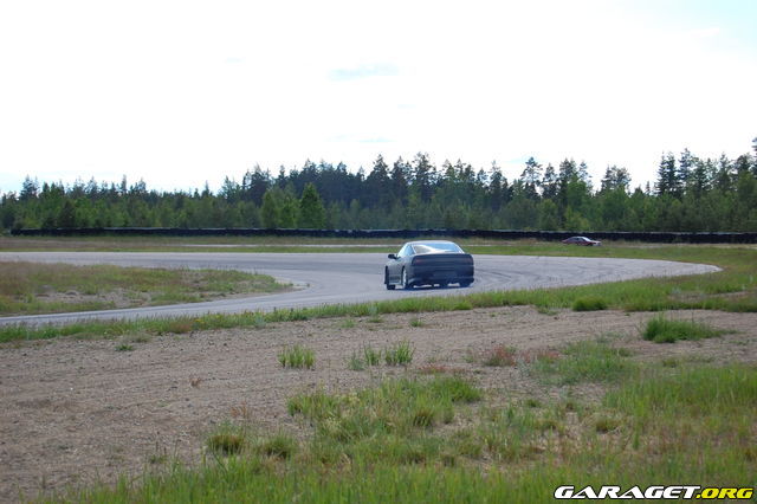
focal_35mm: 82
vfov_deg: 16.5
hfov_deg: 24.6
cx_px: 378
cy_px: 252
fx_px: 1734
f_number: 5.6
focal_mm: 55
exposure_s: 1/400
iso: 200
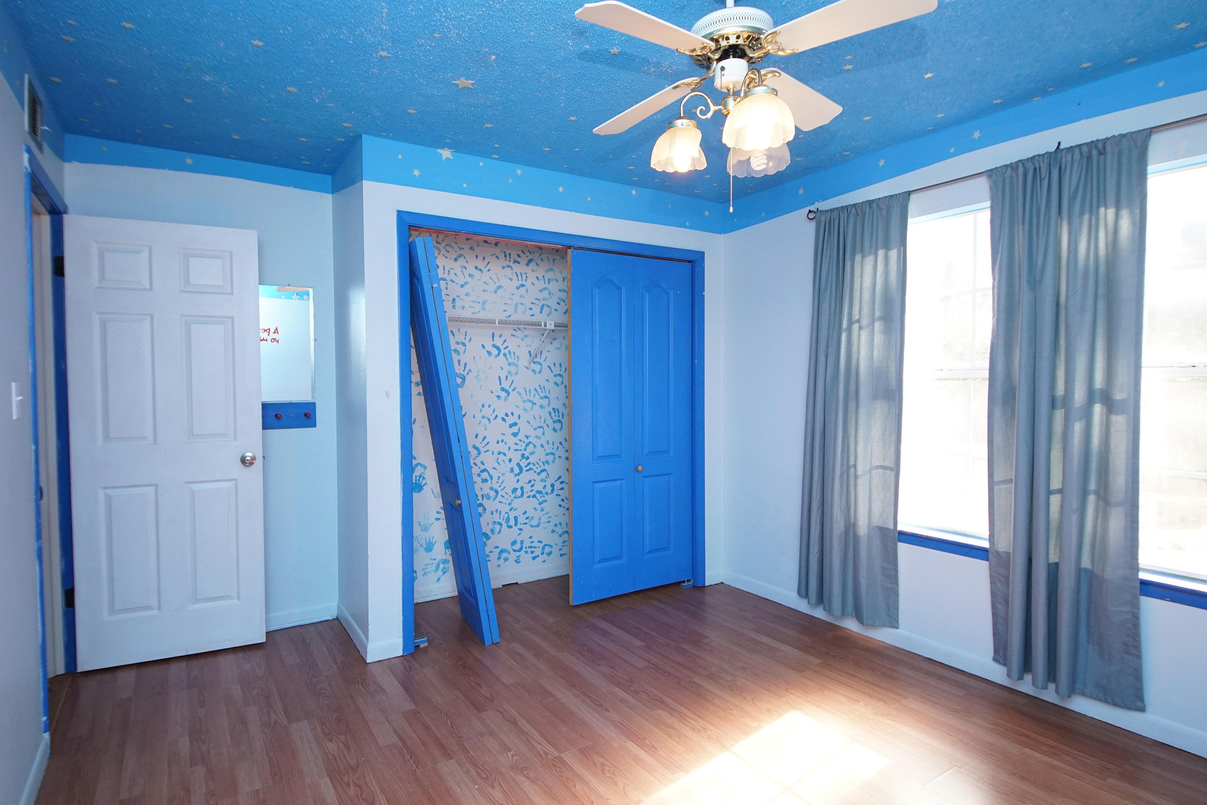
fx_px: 604
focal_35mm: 18
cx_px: 604
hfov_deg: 90.0
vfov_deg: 67.4
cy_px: 402
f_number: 4.5
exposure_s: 1/160
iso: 1000
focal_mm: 12
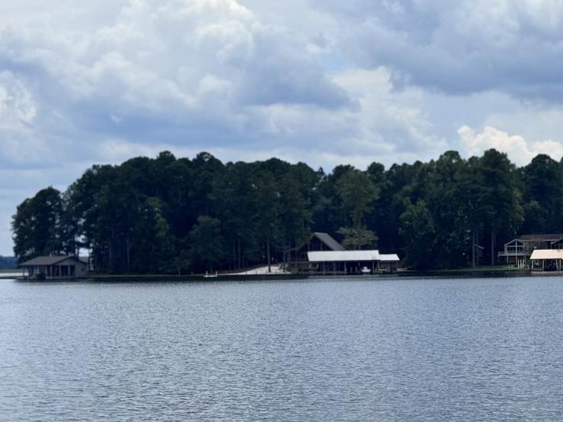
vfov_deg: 17.6
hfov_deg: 23.5
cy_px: 334
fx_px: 1350
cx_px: 366
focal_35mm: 83
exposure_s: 1/6410
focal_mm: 6.76
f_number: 1.78
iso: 64
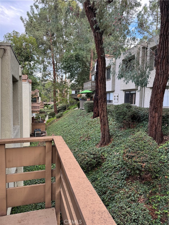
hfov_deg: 56.8
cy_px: 112
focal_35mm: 24
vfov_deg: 71.6
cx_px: 84
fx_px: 156
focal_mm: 6.76
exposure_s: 1/249
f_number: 1.78
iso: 64
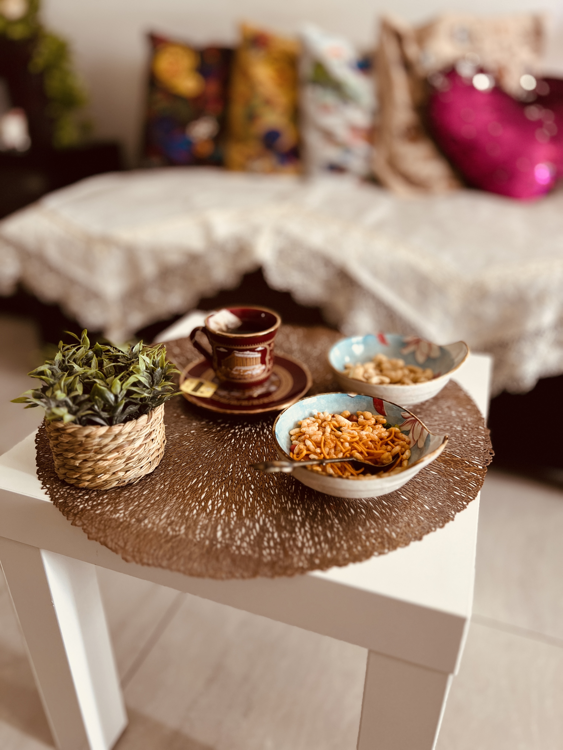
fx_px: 564
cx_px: 282
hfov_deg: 53.1
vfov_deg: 67.3
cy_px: 375
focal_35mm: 26
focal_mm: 5.7
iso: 160
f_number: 1.5
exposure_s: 1/50
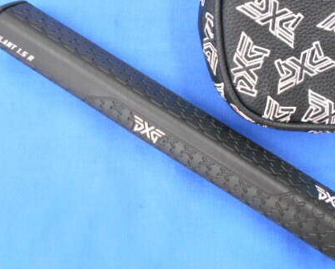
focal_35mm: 40
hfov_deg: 45.5
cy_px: 81
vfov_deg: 36.8
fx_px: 397
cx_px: 201
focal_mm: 4.6
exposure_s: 1/25
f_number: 3.2
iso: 400
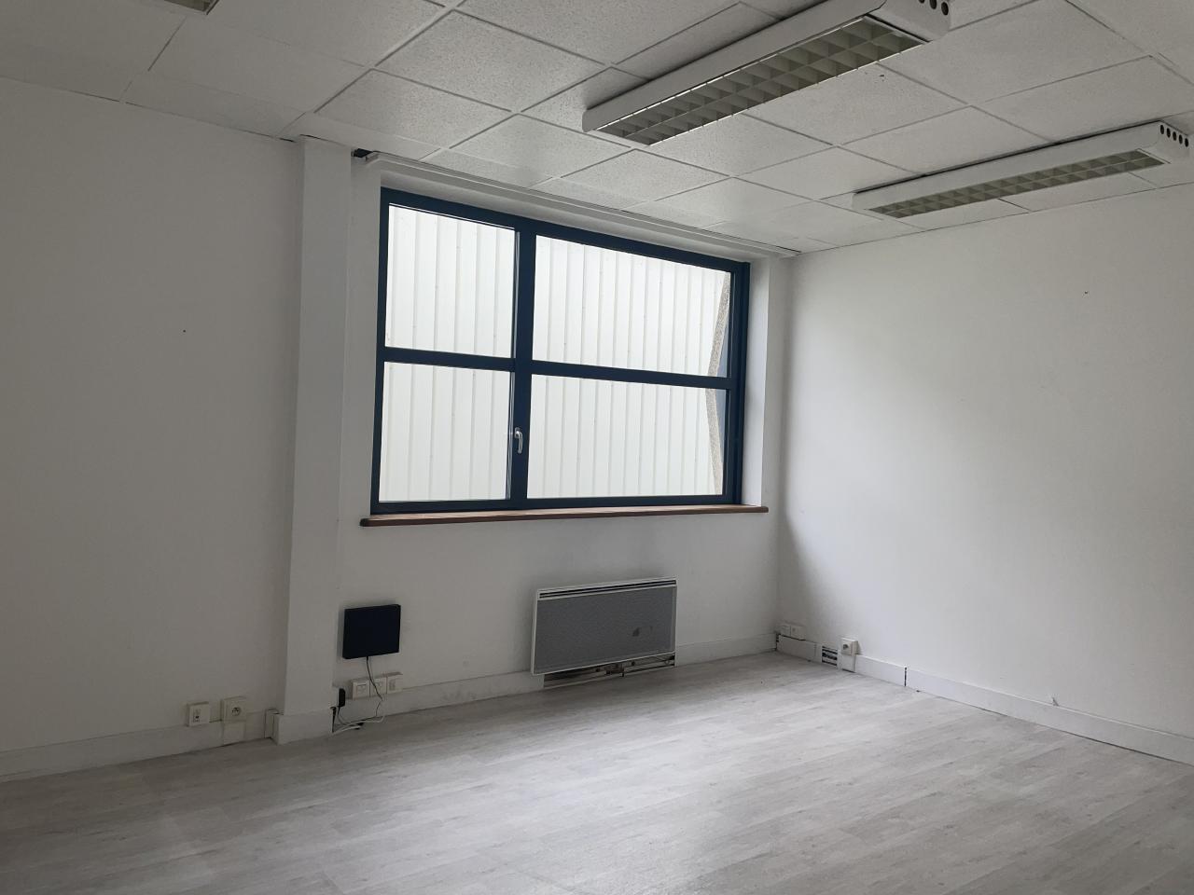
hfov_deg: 67.3
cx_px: 597
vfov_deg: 53.1
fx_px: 897
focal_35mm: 26
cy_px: 448
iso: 32
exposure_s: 1/269
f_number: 1.6
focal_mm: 4.2
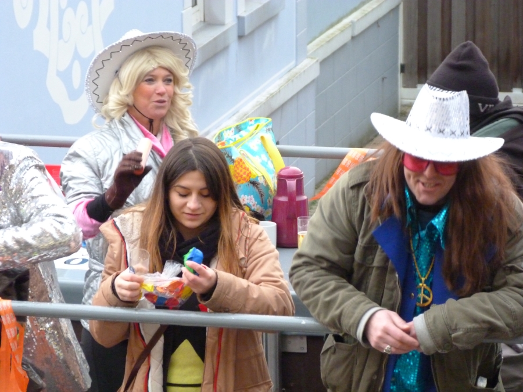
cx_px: 262
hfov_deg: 10.3
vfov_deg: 7.7
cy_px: 196
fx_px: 2901
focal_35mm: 192
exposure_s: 1/60
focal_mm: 34.6
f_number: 3.8
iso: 800
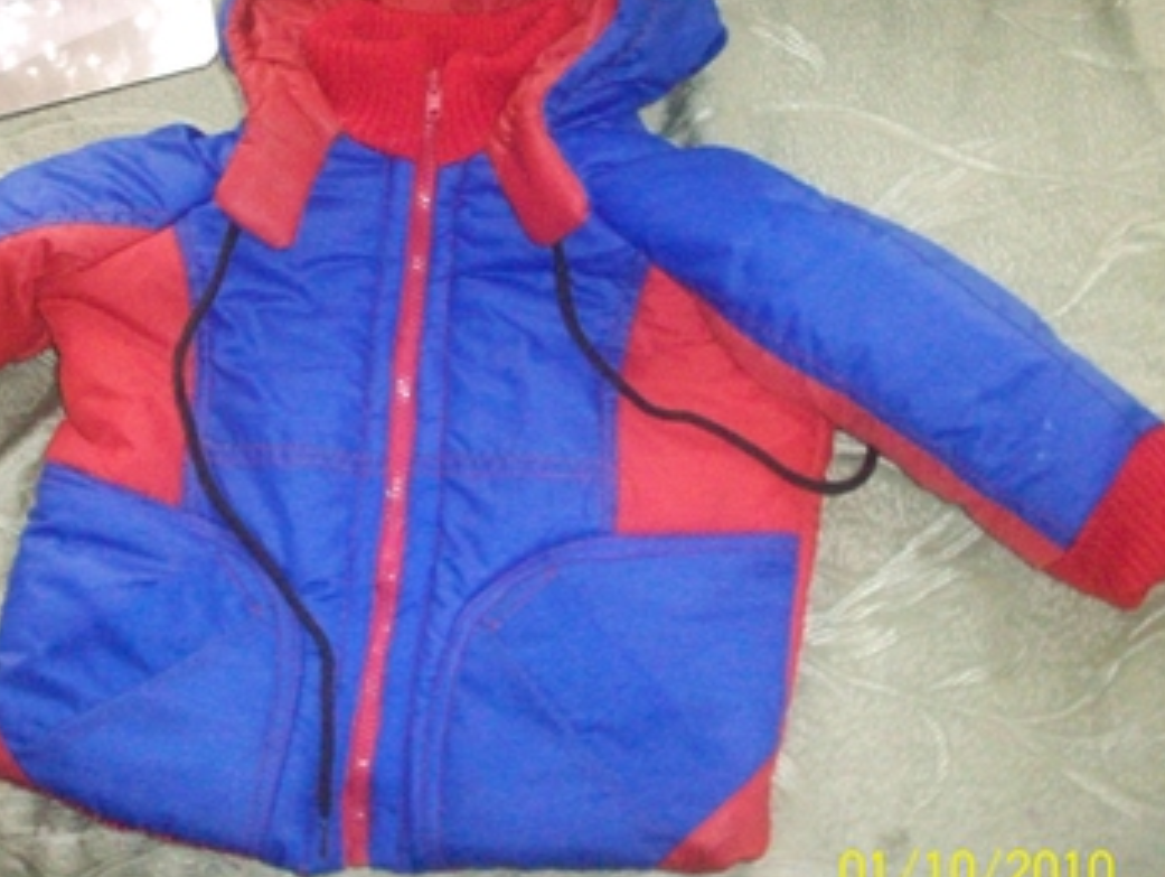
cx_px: 467
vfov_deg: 30.3
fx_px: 1617
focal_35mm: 48
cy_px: 413
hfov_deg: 39.5
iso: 800
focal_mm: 6.2
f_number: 2.8
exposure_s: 1/64
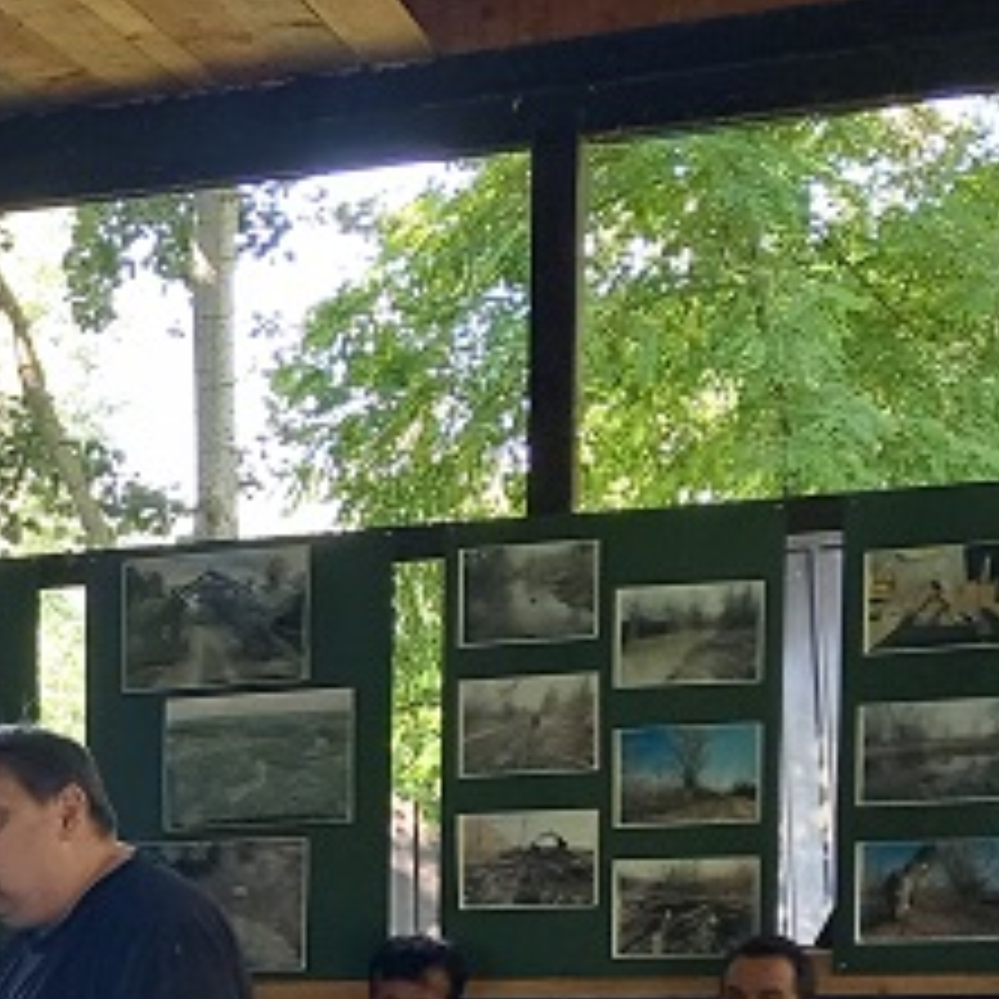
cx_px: -351
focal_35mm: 86
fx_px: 2808
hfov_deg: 18.6
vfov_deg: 19.0
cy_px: 1228
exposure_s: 1/50
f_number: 1.8
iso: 200
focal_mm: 4
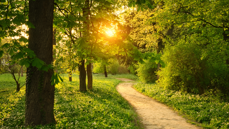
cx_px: 114
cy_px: 70
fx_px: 316
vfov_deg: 23.1
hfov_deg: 39.9
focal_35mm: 52
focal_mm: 32.9
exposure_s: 1/30
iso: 400
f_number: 7.1
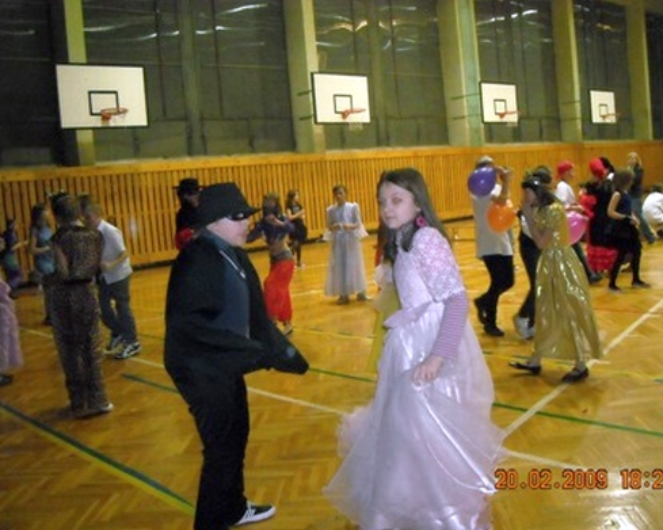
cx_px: 346
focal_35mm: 37
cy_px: 266
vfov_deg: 40.1
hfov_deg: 49.1
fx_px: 726
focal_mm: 5.7
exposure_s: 1/60
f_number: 2.8
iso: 800
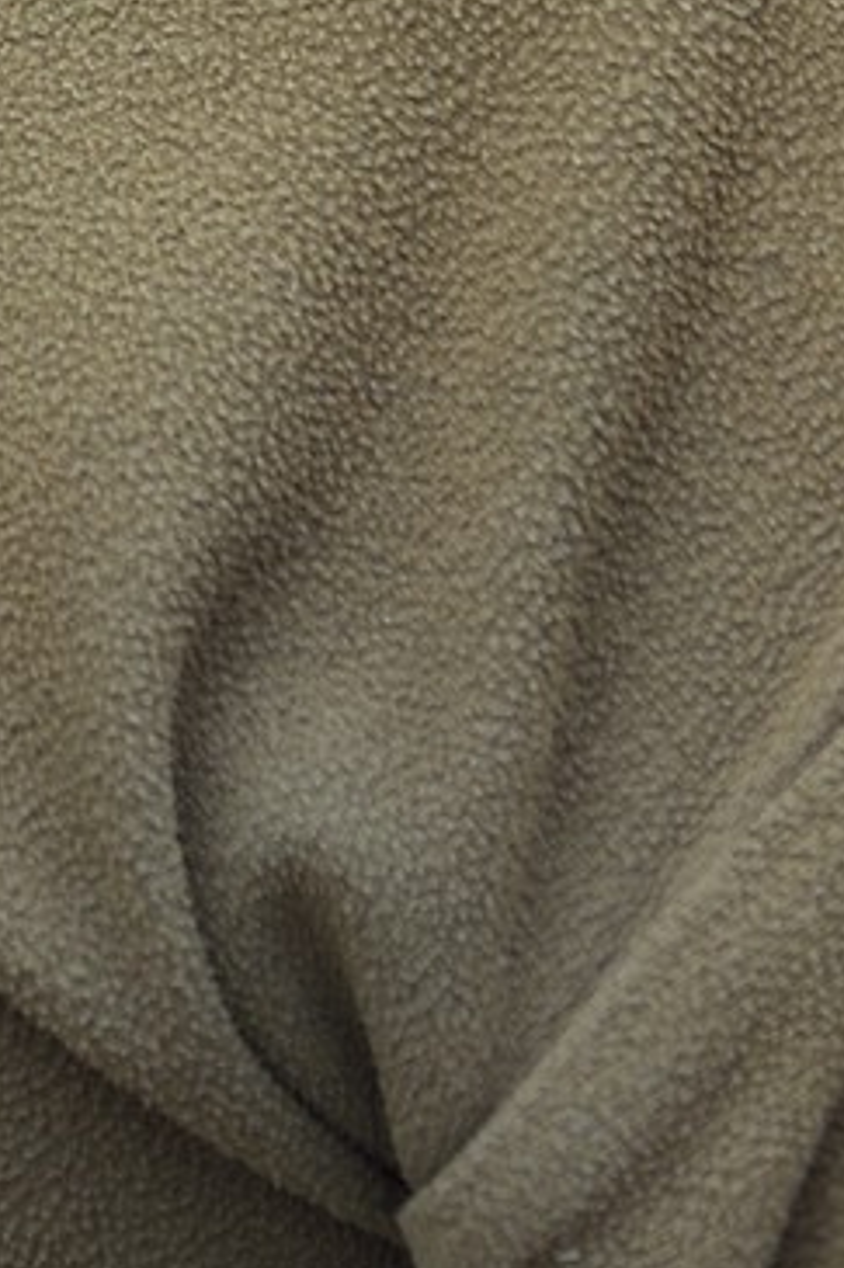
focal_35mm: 193
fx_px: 6793
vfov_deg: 9.8
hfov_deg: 6.9
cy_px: -1435
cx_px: -611
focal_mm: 44
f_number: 4.5
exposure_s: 1/160
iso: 200
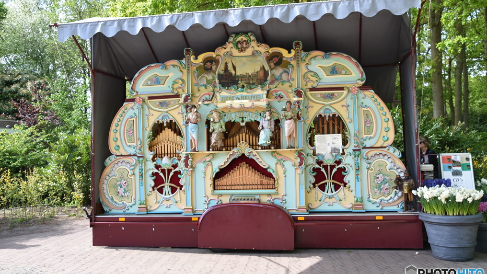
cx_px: 244
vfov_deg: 31.2
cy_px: 123
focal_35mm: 38
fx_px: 491
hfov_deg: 52.8
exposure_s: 1/125
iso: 100
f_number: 5
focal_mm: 24
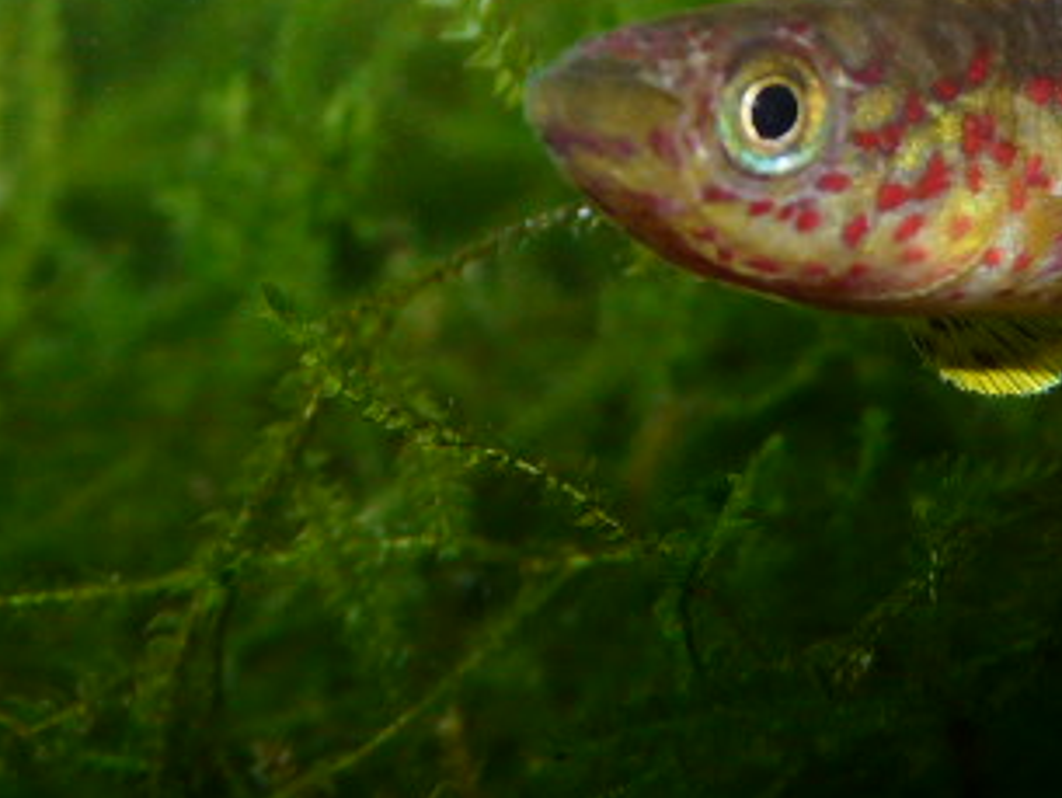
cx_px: 1076
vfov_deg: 10.1
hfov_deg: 13.2
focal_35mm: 147
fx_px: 4512
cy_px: 143
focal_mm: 7.2
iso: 100
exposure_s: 1/40
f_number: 4
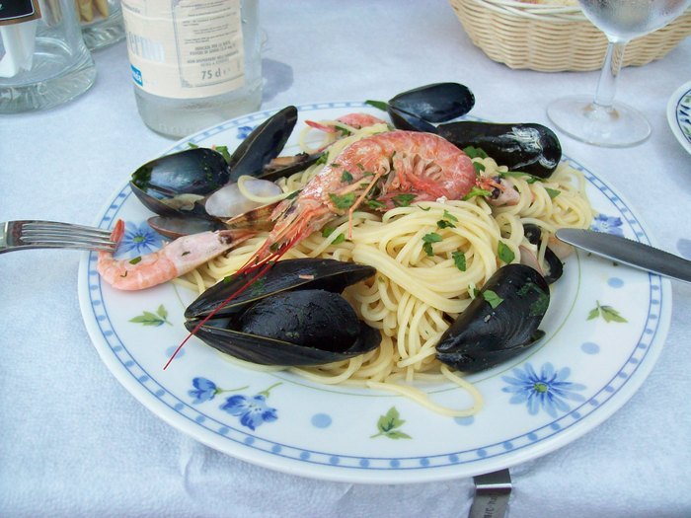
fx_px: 719
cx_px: 346
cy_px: 259
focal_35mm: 36
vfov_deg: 39.7
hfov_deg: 51.4
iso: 157
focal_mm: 6
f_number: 2.7
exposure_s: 1/64
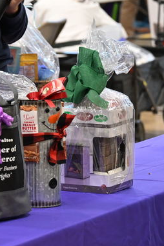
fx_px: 2111
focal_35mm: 309
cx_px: 138
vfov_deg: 6.7
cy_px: 33
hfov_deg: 4.4
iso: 3200
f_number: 6.3
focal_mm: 115
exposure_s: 1/100
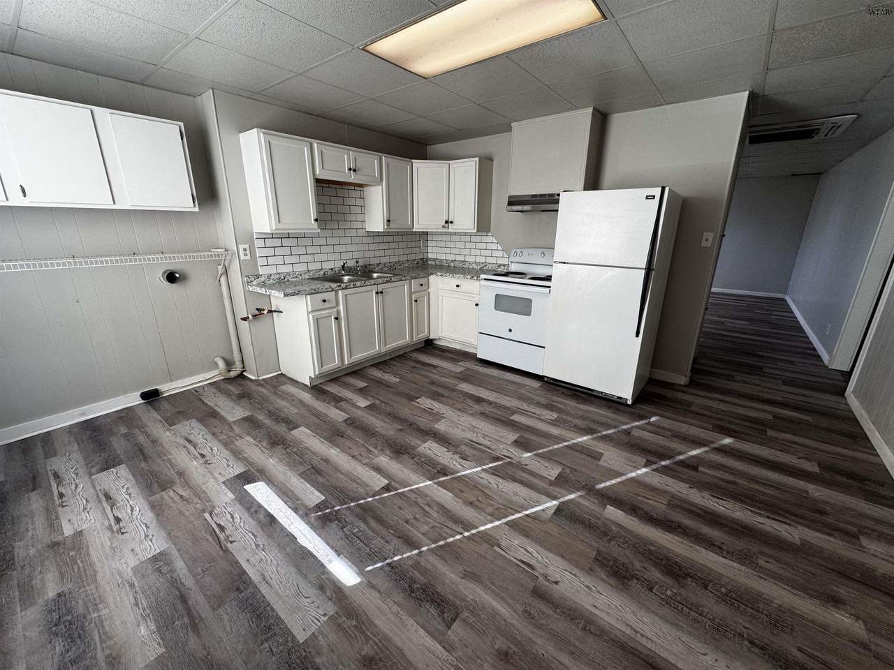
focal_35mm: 14
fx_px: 362
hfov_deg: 102.1
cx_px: 447
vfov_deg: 85.7
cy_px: 335
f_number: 2.2
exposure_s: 1/120
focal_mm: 2.22
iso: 100
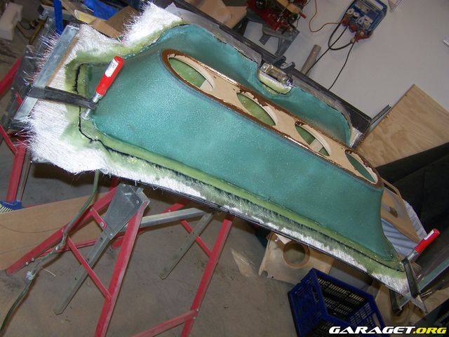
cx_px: 224
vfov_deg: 37.7
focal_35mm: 38
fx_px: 493
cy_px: 168
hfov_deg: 49.0
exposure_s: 1/60
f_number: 2.8
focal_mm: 6.3
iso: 80
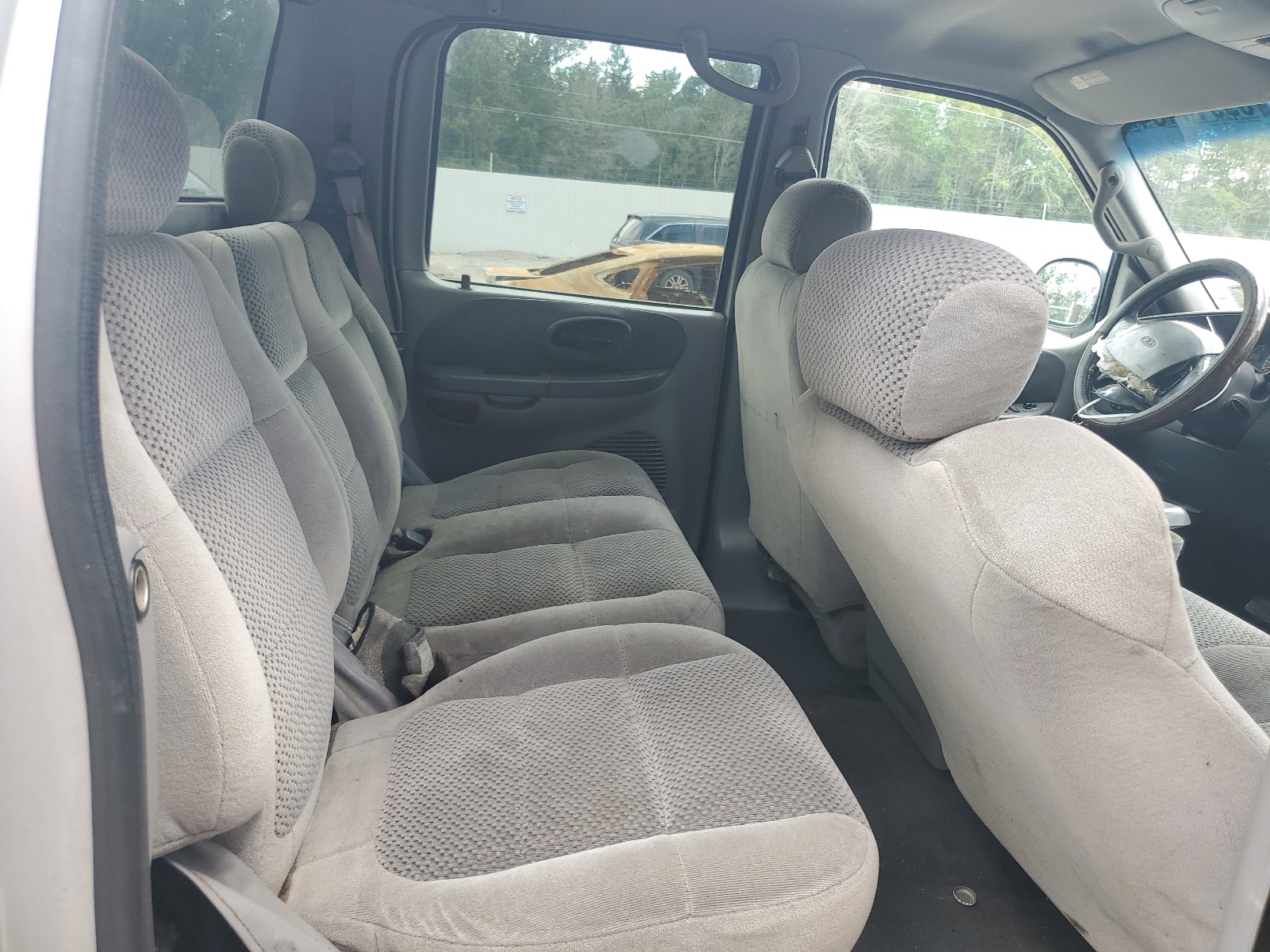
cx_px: 635
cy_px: 476
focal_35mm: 26
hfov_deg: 67.3
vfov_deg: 53.1
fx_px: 954
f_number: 1.5
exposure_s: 1/141
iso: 50
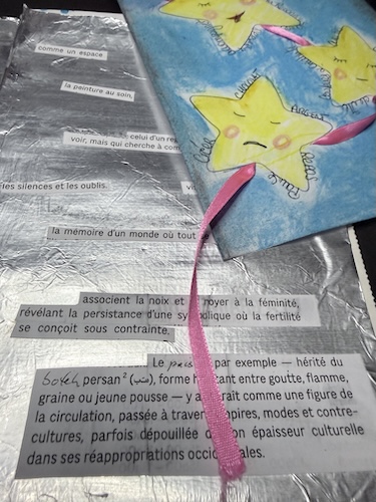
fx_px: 348
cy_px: 251
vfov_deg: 71.6
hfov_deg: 56.8
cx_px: 188
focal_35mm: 24
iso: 320
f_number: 2.2
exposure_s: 1/76
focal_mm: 2.22
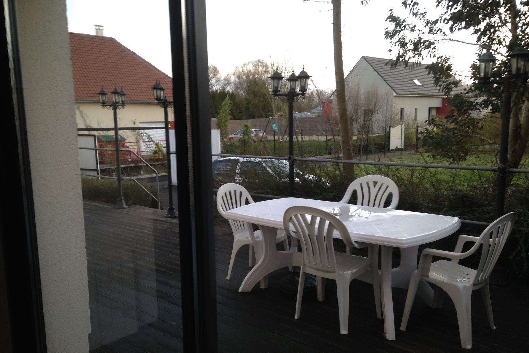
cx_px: 260
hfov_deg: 54.4
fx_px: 514
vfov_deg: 37.8
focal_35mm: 35
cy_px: 198
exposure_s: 1/20
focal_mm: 4.12
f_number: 2.4
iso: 50
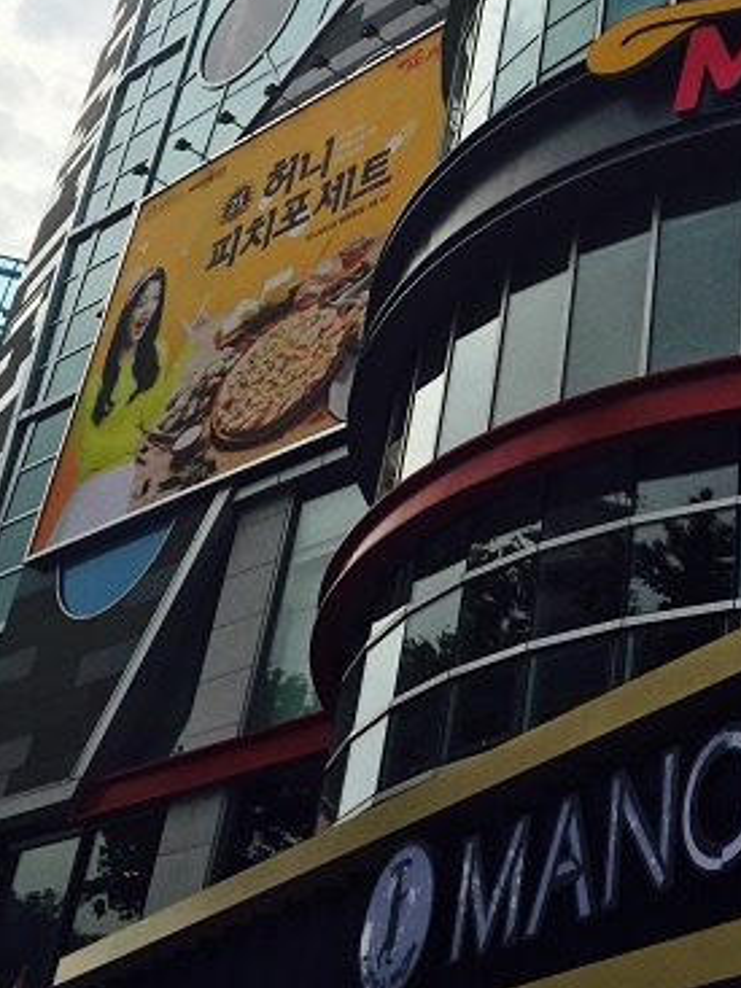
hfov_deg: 24.7
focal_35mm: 58
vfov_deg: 32.5
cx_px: 631
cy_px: 233
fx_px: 1656
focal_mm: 4.15
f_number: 2.2
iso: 32
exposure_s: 1/2639
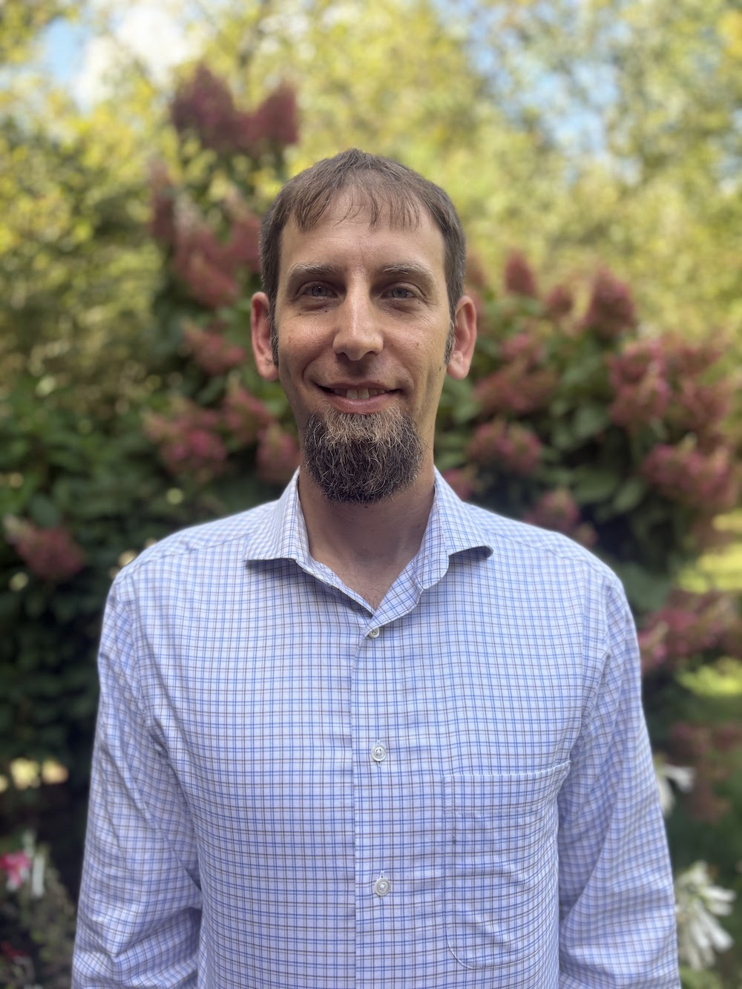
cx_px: 371
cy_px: 494
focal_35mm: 26
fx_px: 743
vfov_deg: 67.3
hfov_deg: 53.1
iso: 64
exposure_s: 1/390
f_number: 1.6
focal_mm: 5.96
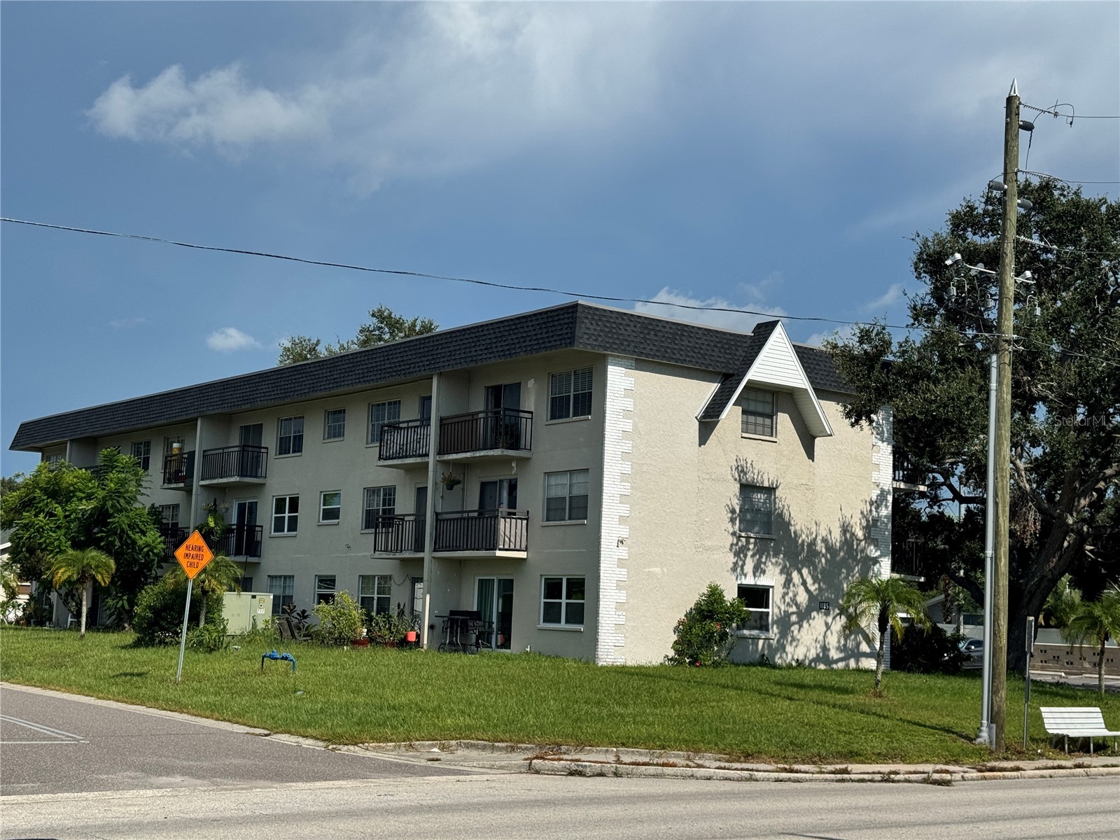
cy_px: 420
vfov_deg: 30.3
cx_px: 560
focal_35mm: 48
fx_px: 1553
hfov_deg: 39.7
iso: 64
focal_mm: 6.76
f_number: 1.78
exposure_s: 1/9009
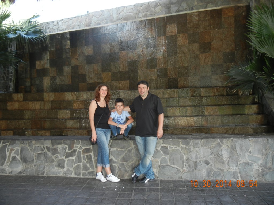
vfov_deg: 46.8
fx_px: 237
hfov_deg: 60.0
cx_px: 137
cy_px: 102
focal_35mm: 30
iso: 160
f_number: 3.5
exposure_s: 1/69.6
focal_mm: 5.4
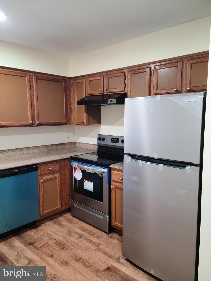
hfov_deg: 49.7
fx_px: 228
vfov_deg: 63.4
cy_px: 140
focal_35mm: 28
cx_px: 106
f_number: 2
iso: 400
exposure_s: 1/40
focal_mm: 5.9
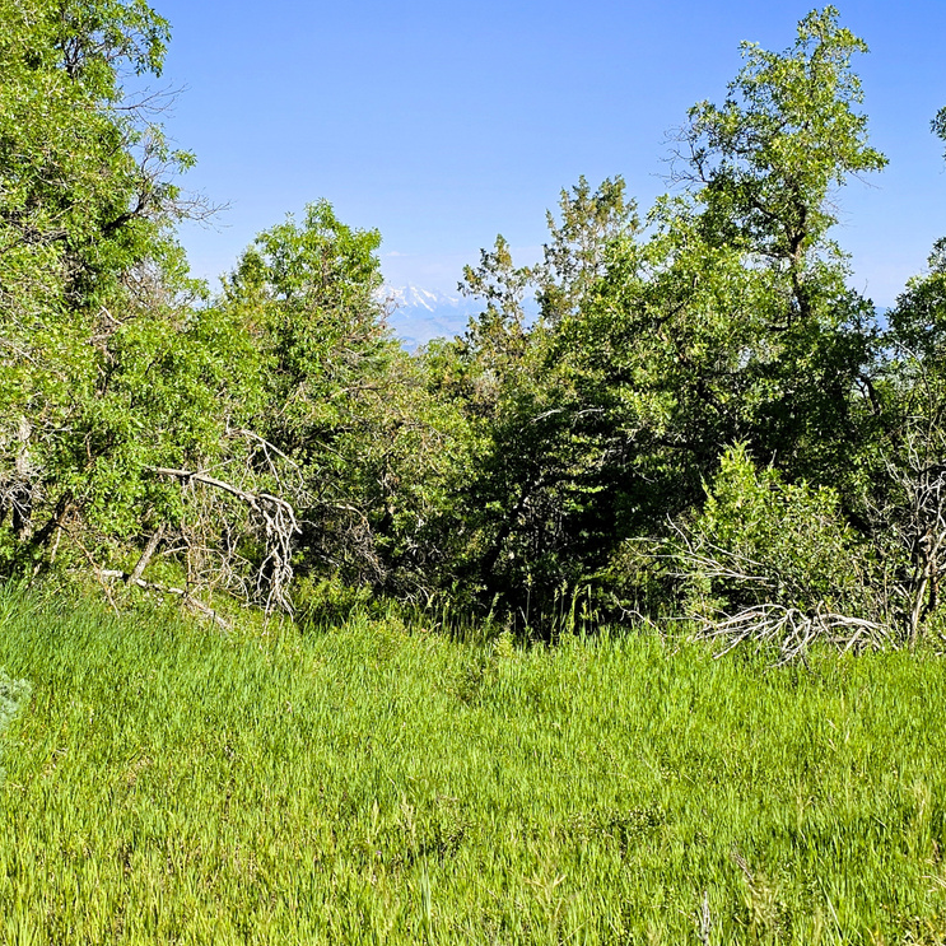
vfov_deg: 57.3
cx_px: 400
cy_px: 470
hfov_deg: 57.0
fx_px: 866
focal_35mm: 28
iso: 10
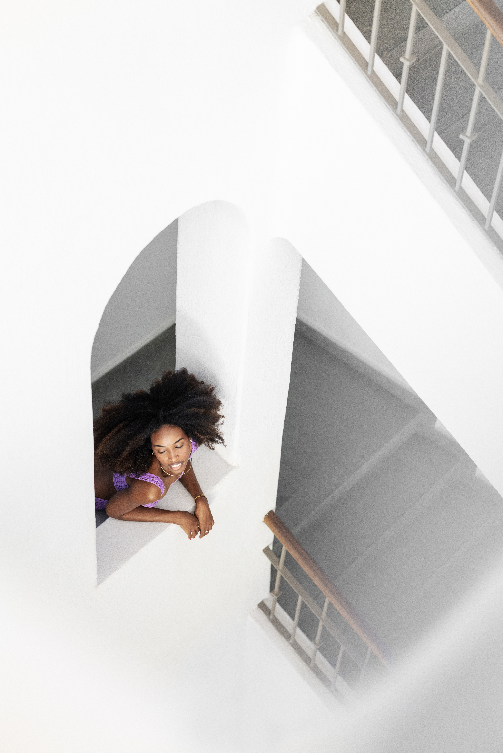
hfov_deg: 18.2
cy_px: 376
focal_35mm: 75
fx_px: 1571
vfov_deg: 27.0
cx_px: 252
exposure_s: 1/160
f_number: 2
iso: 400
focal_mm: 75
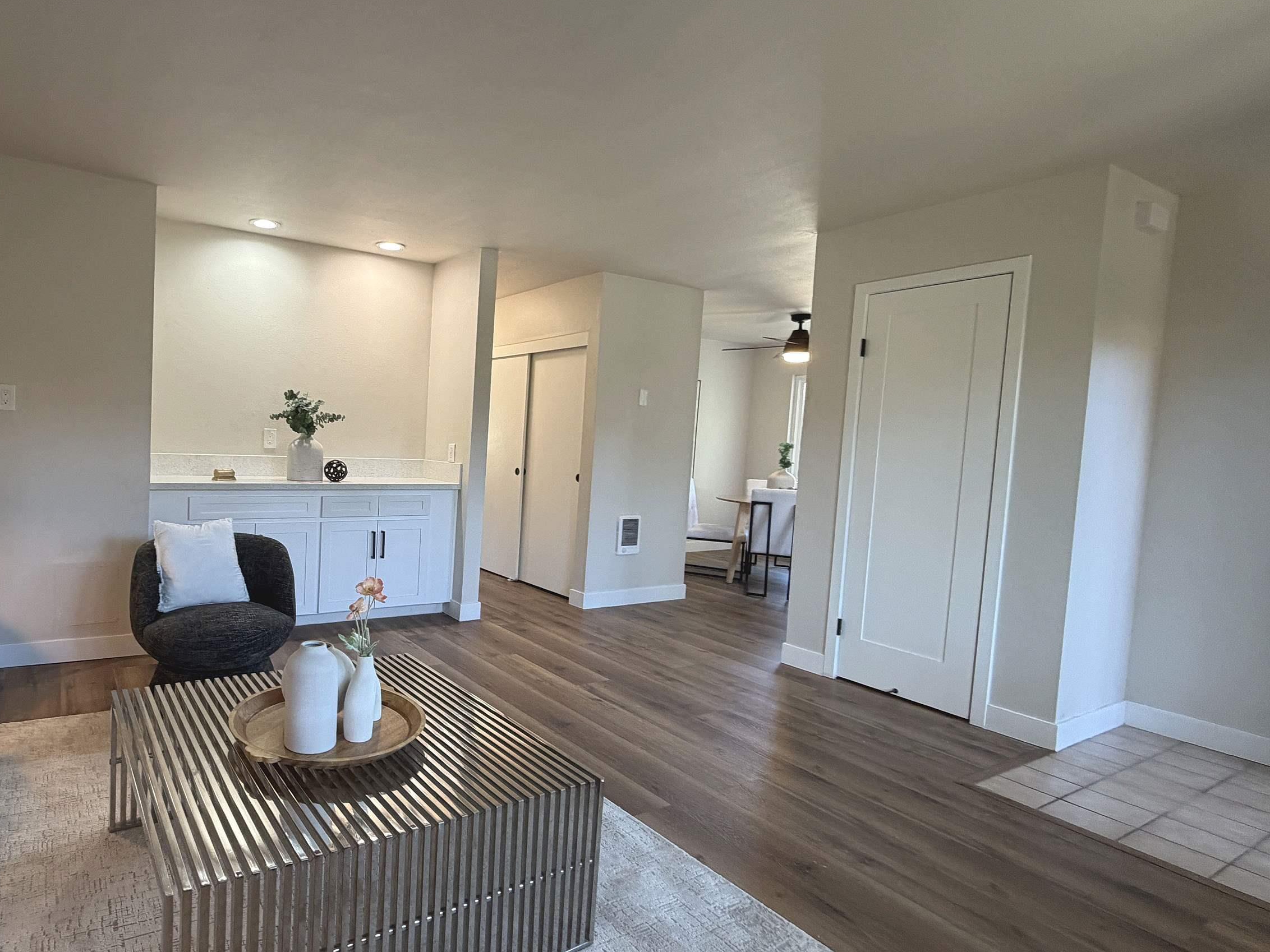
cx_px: 417
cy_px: 477
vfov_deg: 68.7
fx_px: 697
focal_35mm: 19
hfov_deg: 81.6
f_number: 2.2
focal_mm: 2.22
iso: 320
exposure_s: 1/120
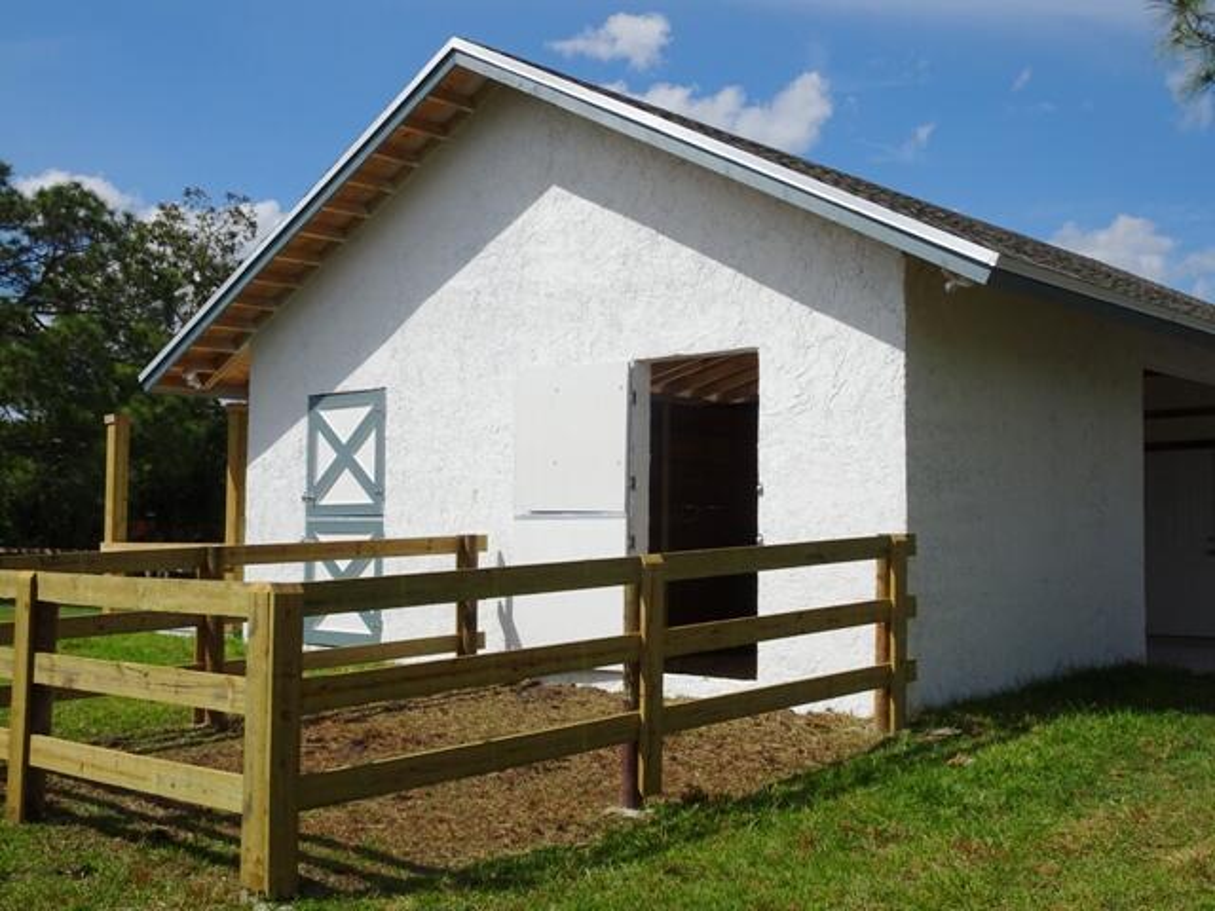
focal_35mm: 40
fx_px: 1404
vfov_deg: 36.0
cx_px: 608
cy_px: 456
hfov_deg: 46.8
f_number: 4
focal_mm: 6.8
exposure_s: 1/1250
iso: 80
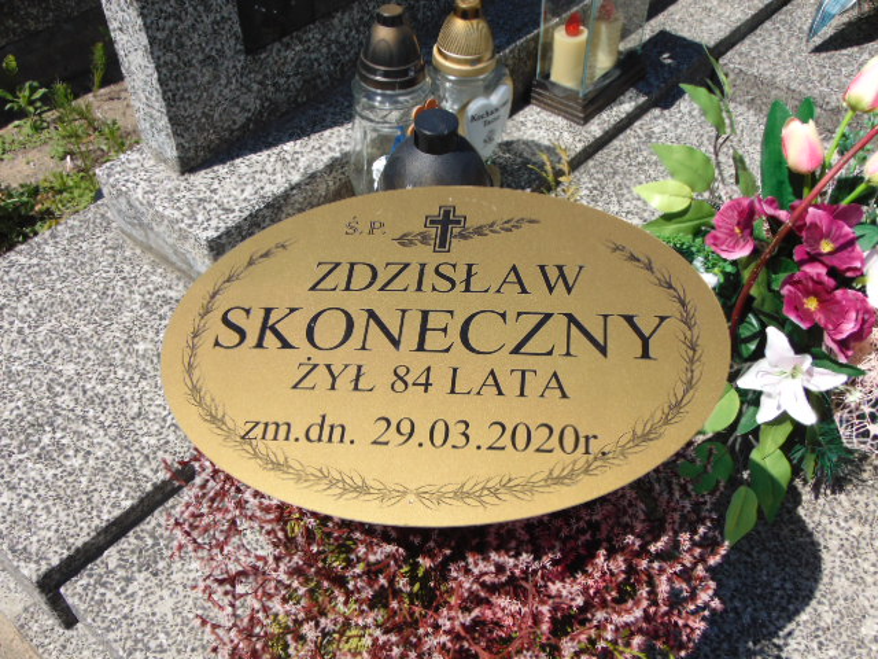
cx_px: 439
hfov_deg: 52.6
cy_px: 330
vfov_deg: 40.7
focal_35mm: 35
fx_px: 888
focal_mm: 6.3
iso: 80
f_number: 8.3
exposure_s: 1/250
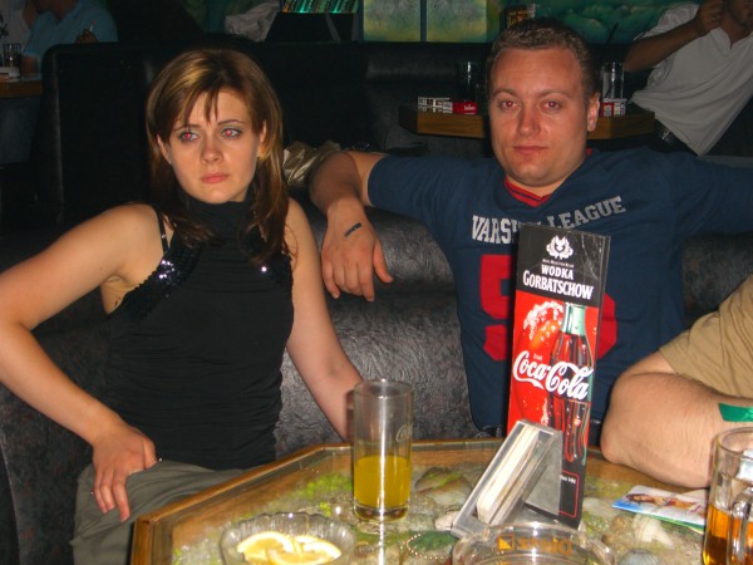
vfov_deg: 25.7
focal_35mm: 57
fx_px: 1240
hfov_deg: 33.8
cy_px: 282
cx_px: 376
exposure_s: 1/60
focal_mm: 11.8
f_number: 3.6
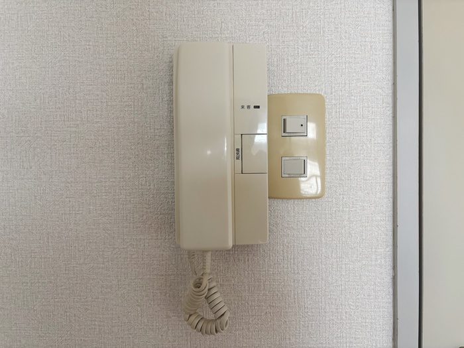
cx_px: 232
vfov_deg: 53.1
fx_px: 349
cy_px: 174
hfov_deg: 67.3
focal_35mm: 26
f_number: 1.6
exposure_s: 1/60
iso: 200
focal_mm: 5.96
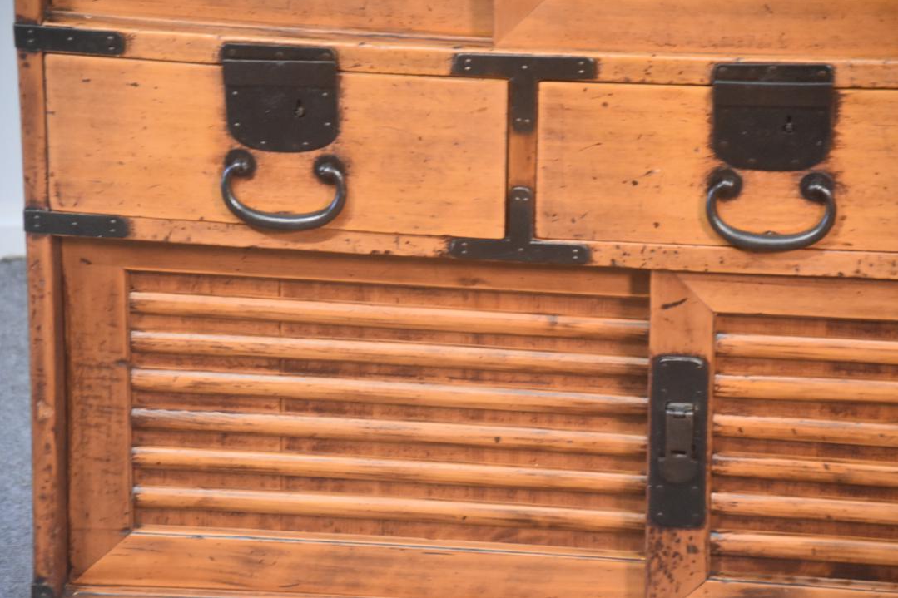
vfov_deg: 7.0
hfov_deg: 10.5
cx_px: 450
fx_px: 4888
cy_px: 298
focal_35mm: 196
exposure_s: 1/60
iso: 4500
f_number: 6
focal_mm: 130
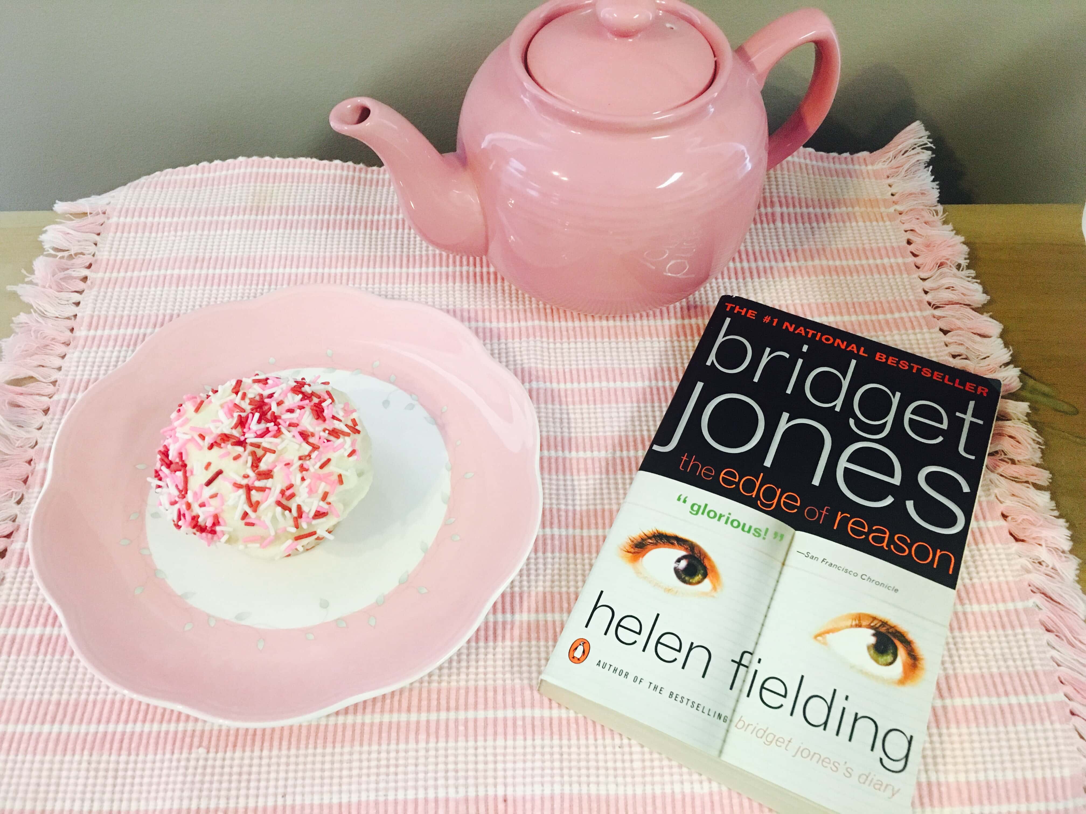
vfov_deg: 48.2
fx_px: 910
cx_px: 543
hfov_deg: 61.7
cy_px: 407
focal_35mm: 29
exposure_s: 1/30
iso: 200
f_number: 2.2
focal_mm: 4.15
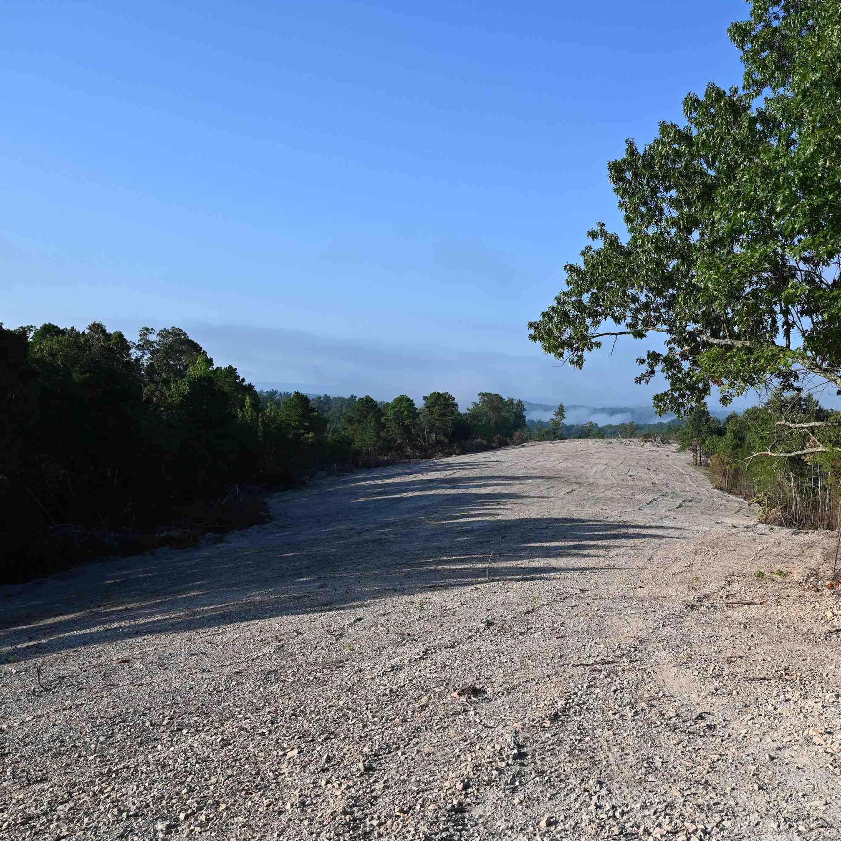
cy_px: 424
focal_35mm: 36
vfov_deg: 46.5
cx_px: 592
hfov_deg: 45.4
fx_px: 980
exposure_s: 1/320
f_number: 6.3
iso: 100
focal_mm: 27.5
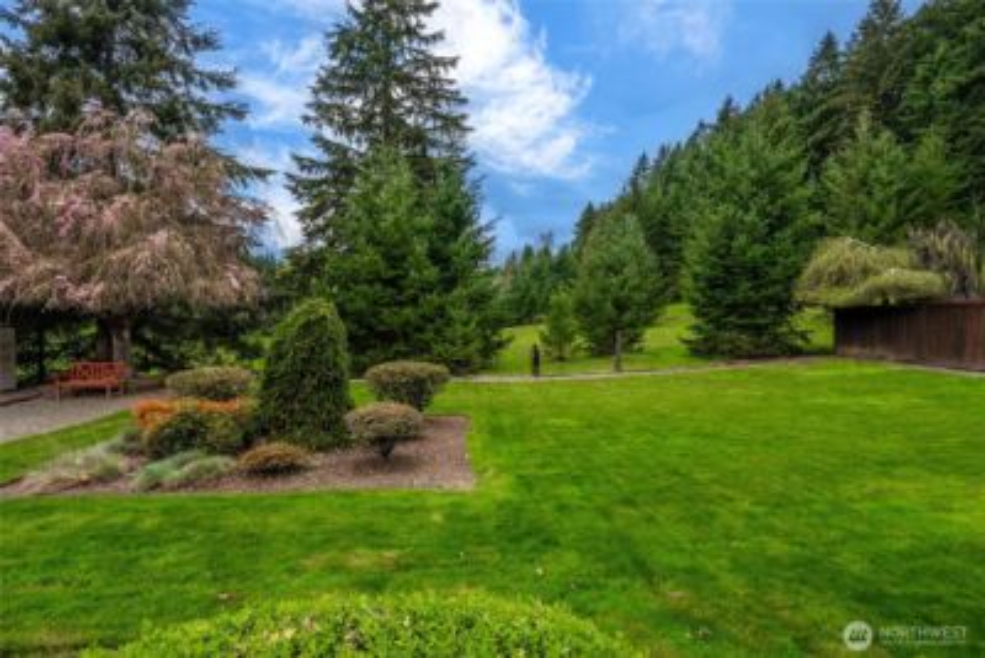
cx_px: 492
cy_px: 329
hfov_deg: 90.0
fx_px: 493
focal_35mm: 18
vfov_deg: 67.4
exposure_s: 1/80
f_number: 7.1
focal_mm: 18
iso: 80
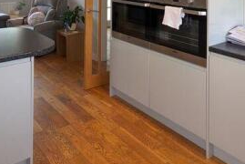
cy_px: -31
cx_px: 95
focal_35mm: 36
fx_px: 245
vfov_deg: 31.2
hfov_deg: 52.6
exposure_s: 1/100
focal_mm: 2.22
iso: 276
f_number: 2.2
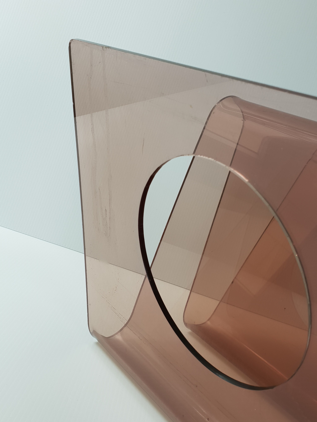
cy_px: 211
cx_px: 158
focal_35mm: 26
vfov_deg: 67.3
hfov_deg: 53.1
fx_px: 317
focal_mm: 4.3
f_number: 2.4
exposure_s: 1/108
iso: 50
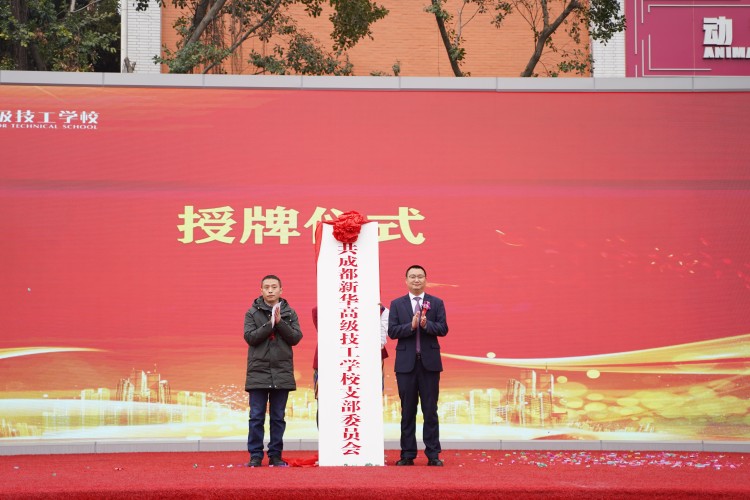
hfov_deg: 31.9
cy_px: 250
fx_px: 1312
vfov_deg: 21.6
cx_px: 375
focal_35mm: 63
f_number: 2.8
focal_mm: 63
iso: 320
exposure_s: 1/1250
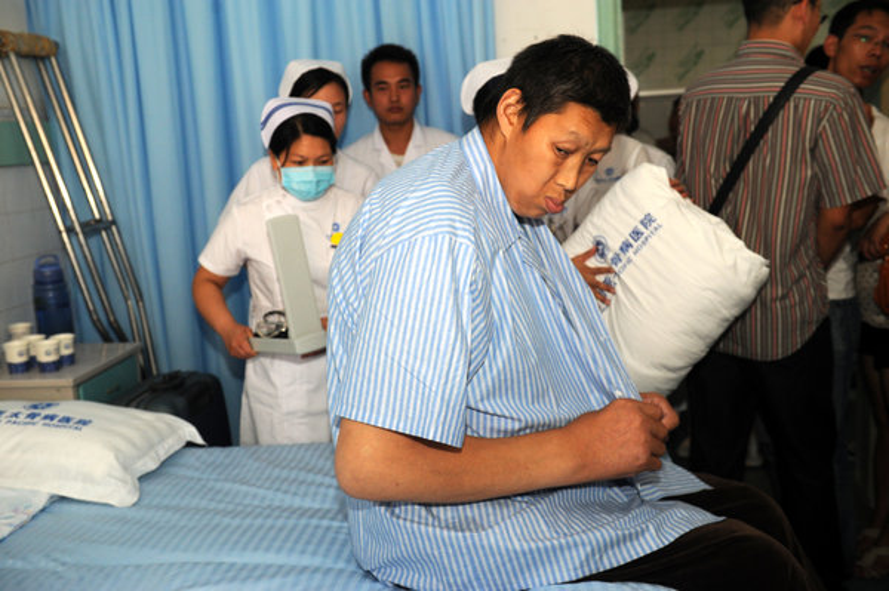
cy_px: 296
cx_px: 444
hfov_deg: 50.7
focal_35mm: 38
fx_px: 938
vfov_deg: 35.0
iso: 1600
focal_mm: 38
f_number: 3.5
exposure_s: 1/100
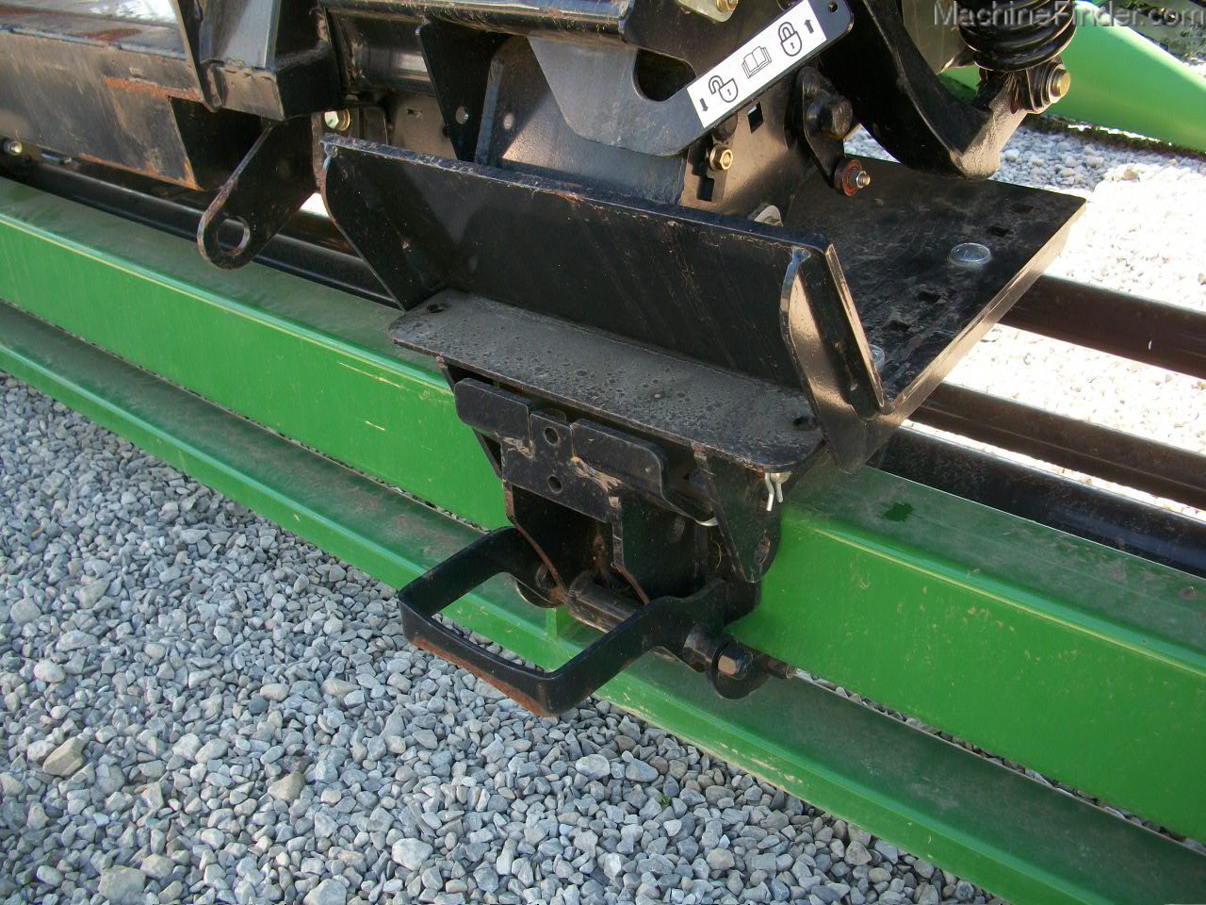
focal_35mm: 35
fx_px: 1219
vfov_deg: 40.7
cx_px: 603
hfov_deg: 52.6
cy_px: 452
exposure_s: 1/80
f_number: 3.1
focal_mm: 6.3
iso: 80
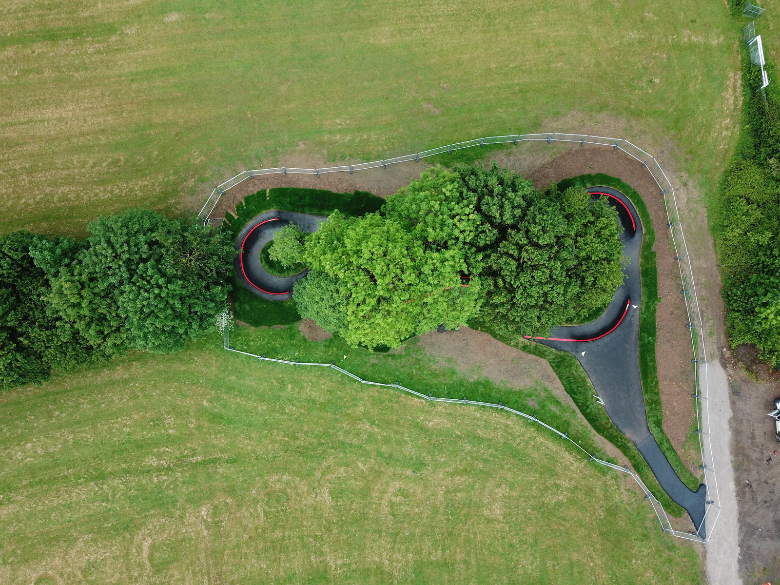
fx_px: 586
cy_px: 292
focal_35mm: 26
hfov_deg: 67.3
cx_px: 390
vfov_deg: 53.1
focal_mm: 4.73
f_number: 2.2
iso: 100
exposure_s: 1/266
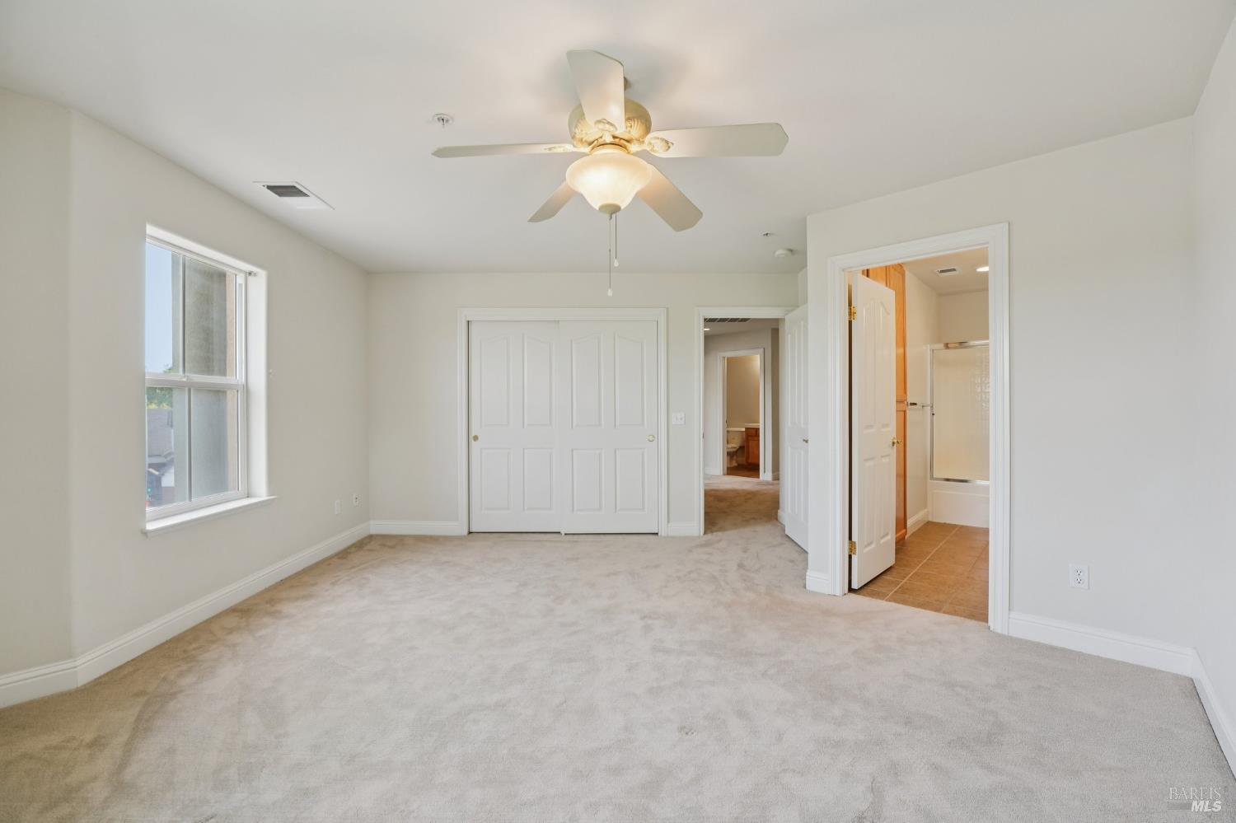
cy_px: 412
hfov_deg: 104.3
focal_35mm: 14
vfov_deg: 81.2
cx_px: 618
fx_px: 480
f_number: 8
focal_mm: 14
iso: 500
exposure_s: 1/25
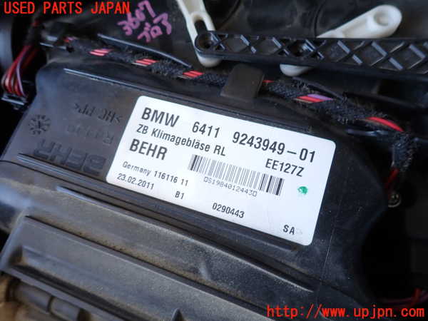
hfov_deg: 69.4
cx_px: 214
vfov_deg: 54.9
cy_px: 160
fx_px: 309
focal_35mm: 25
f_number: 2
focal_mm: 4.5
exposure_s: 1/60
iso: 100
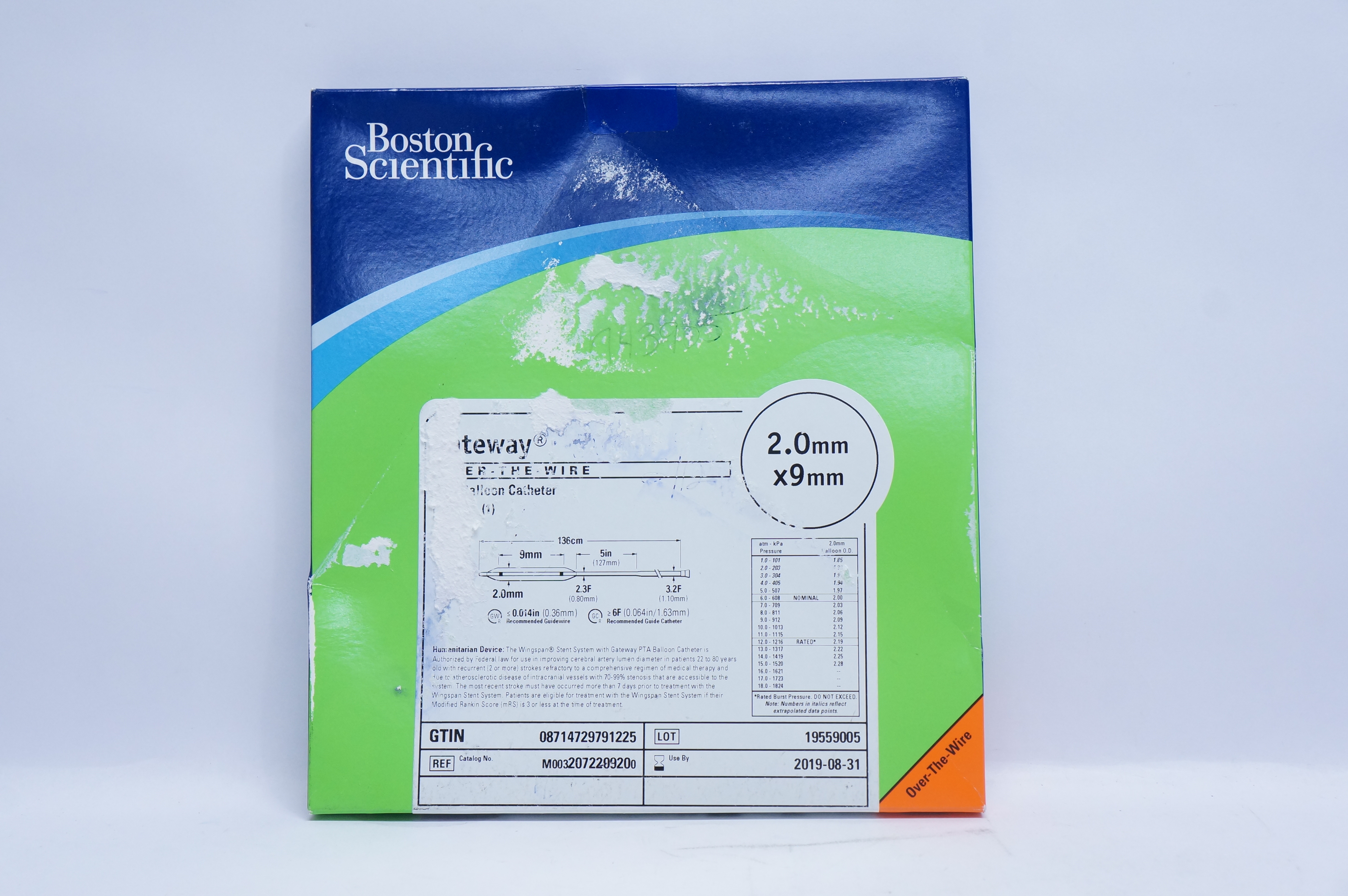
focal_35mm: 39
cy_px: 448
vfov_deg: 34.1
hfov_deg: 49.6
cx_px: 674
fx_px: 1459
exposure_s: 1/50
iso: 800
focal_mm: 26
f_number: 7.1
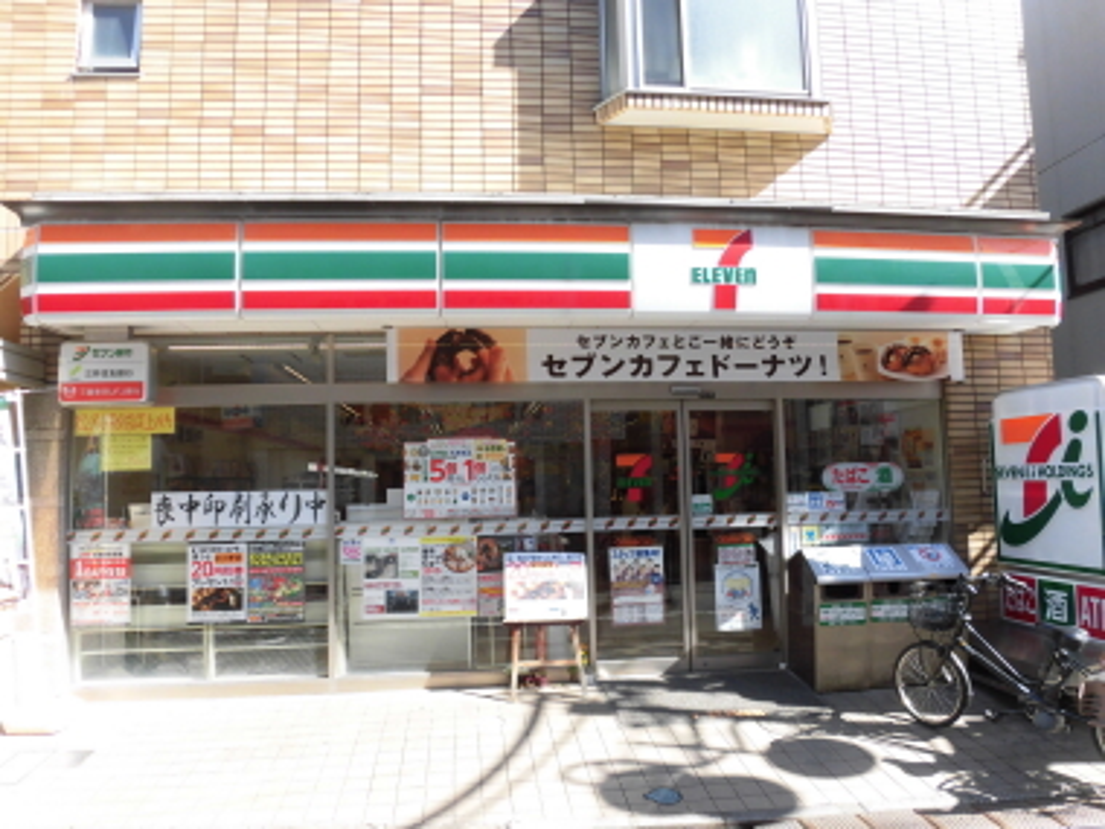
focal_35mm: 24
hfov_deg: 71.6
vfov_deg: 56.8
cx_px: 552
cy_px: 414
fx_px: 766
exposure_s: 1/250
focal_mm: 4.3
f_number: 3.1
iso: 100
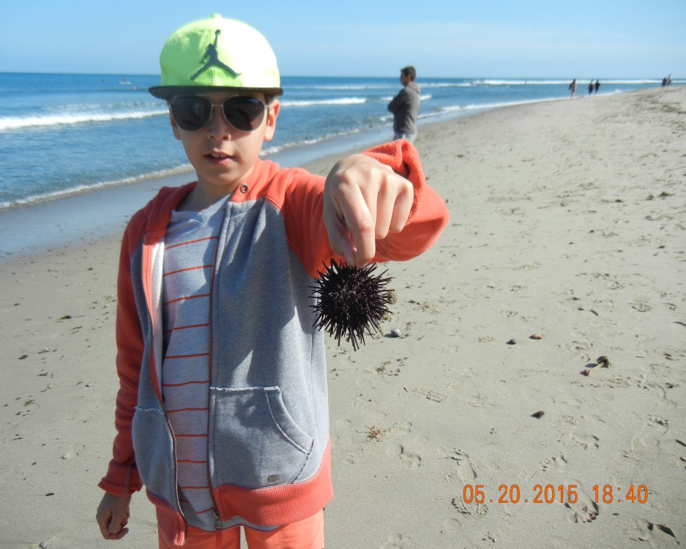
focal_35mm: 32
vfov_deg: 45.8
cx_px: 318
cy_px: 272
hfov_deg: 55.6
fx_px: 650
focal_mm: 5.4
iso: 160
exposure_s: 1/334
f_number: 7
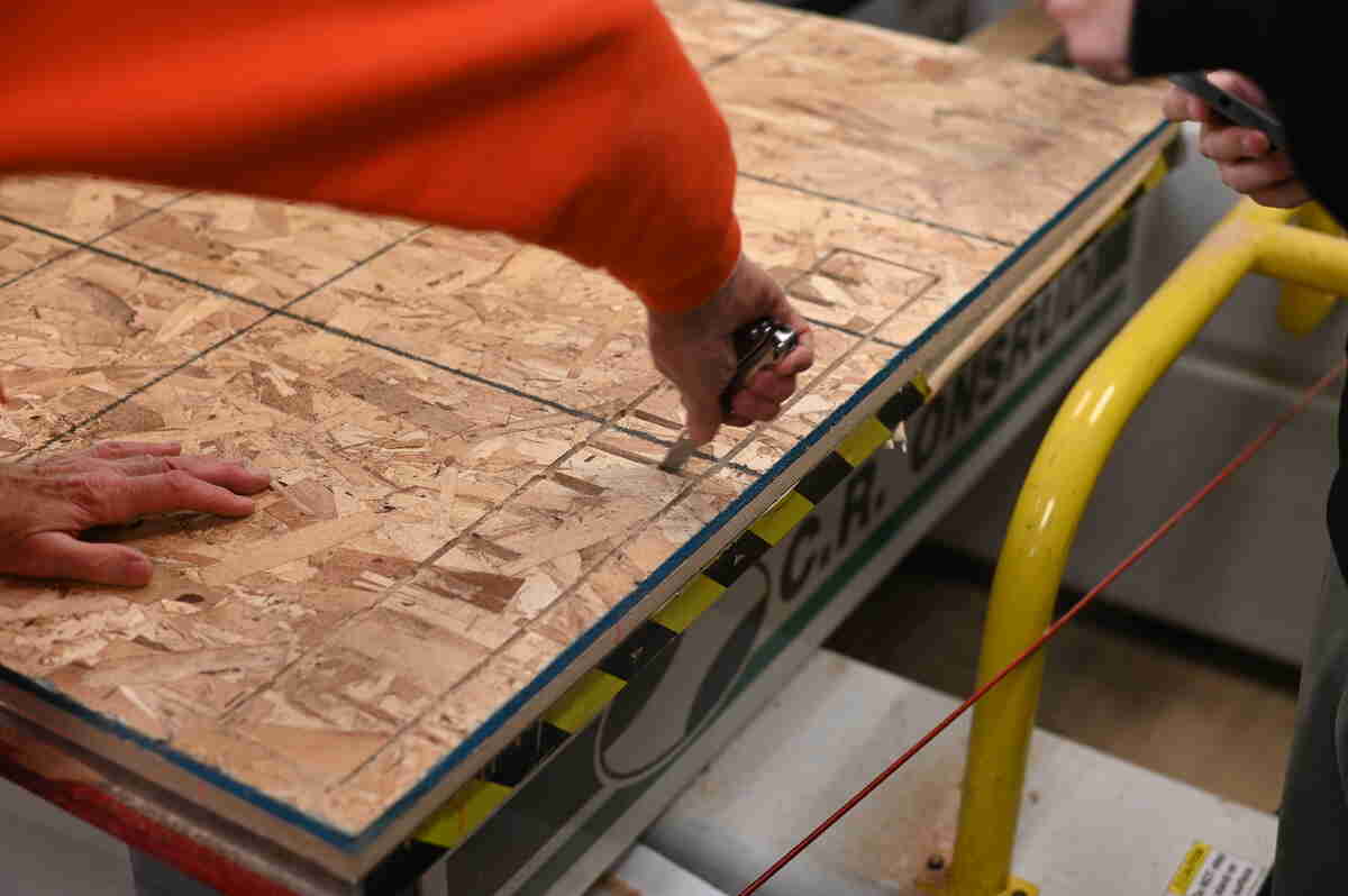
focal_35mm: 50
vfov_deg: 26.9
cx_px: 674
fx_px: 1871
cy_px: 448
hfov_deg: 39.6
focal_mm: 50
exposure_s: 1/125
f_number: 2.8
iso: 800
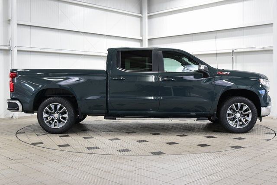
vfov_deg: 31.9
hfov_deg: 46.4
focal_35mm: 42
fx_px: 323
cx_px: 138
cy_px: 92
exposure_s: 1/60
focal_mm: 28
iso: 1600
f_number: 5
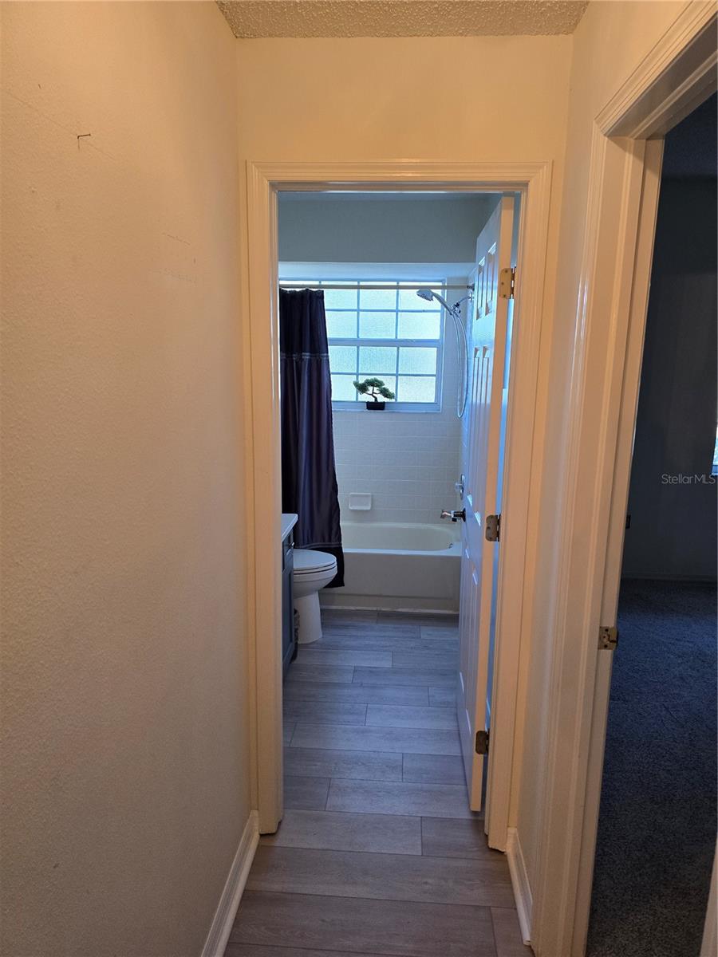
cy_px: 478
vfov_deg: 73.9
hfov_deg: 58.9
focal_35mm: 23
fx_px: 636
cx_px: 359
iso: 200
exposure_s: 1/120
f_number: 1.7
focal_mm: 6.3
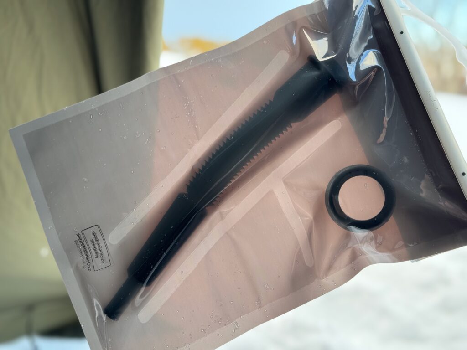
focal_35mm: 48
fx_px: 648
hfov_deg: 39.7
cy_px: 175
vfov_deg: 30.3
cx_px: 234
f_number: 1.78
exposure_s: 1/79
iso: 100
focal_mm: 6.76
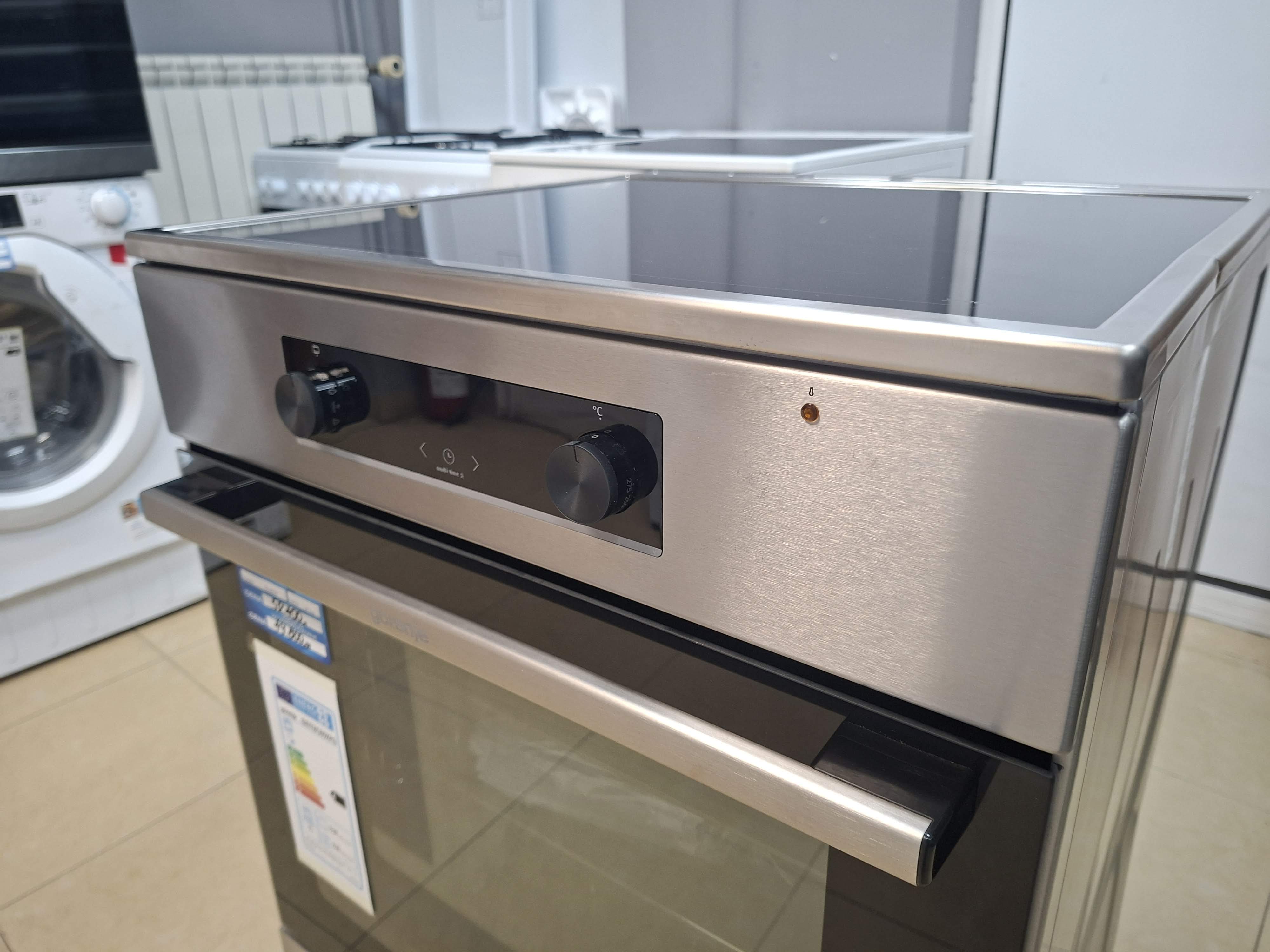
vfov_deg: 58.9
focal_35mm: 23
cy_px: 476
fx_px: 844
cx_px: 635
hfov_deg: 73.9
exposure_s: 1/50
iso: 320
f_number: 1.8
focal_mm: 5.54
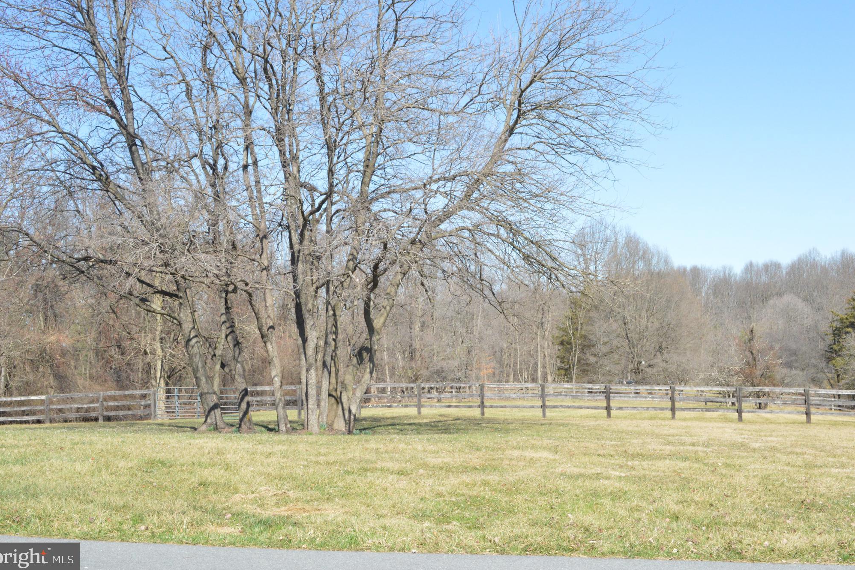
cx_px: 424
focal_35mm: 40
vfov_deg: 33.4
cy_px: 282
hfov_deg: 48.5
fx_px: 950
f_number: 14
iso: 1600
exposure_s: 1/400
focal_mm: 26
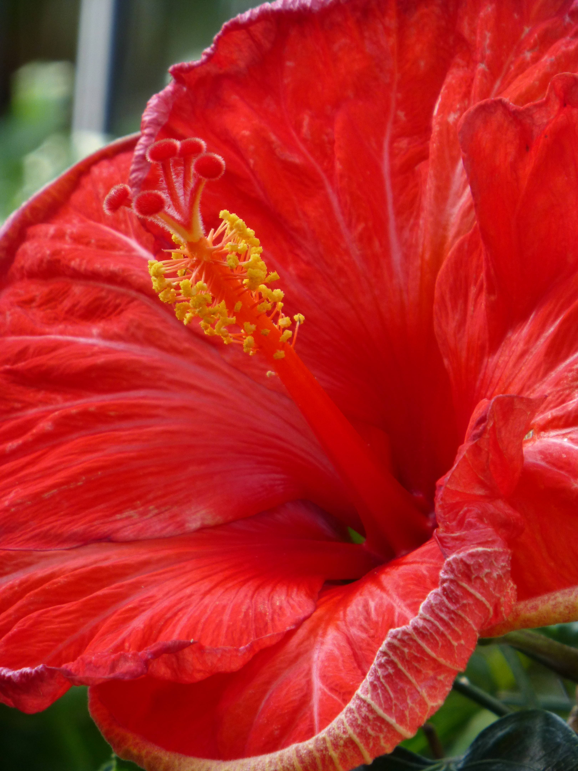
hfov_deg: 3.1
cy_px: 386
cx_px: 289
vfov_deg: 4.1
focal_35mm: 480
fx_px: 10686
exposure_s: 1/50
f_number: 6.4
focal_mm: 86
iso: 200
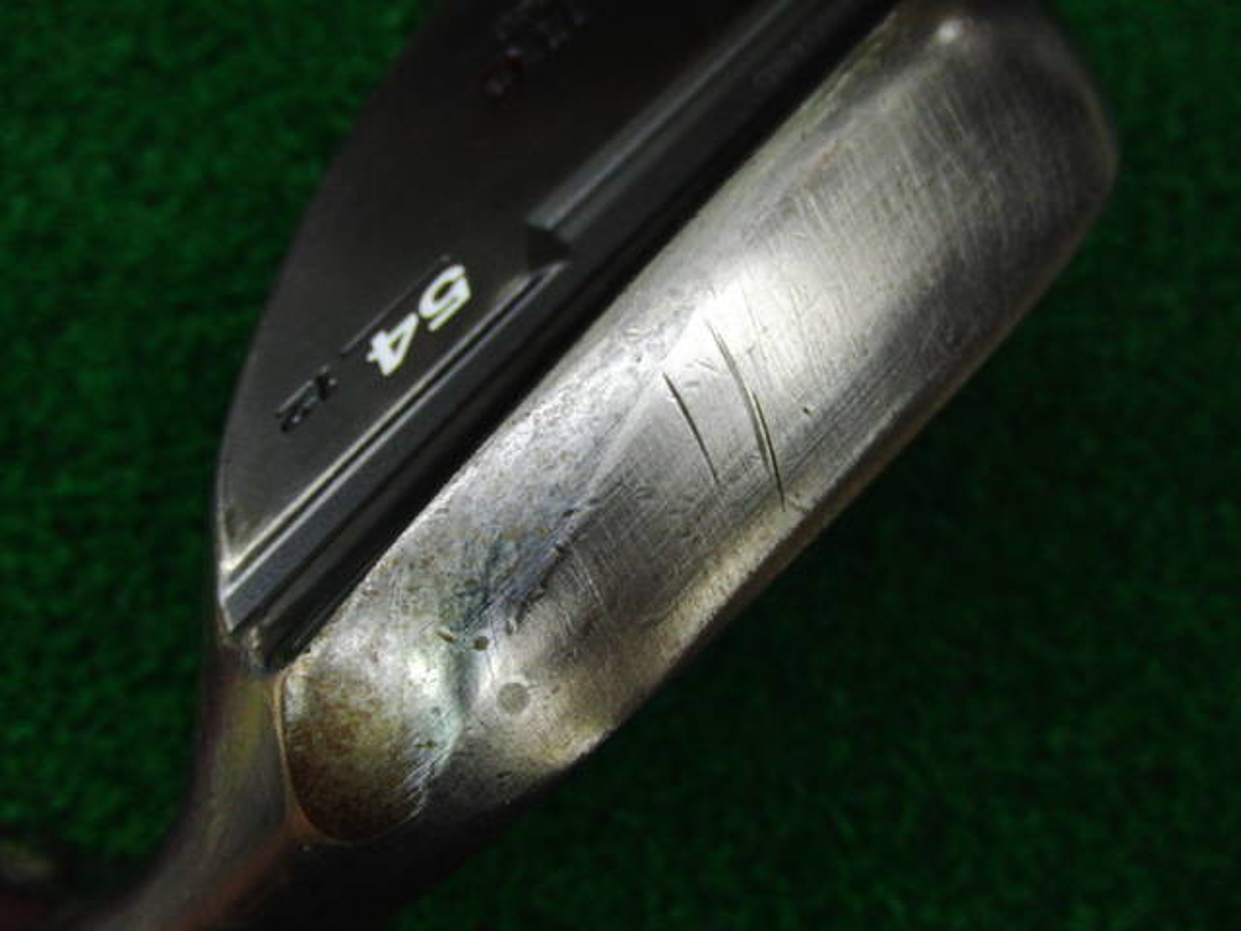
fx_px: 1326
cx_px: 620
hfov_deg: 50.1
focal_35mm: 37
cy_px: 466
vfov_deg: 38.7
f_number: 3.6
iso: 250
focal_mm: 6.42
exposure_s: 1/80
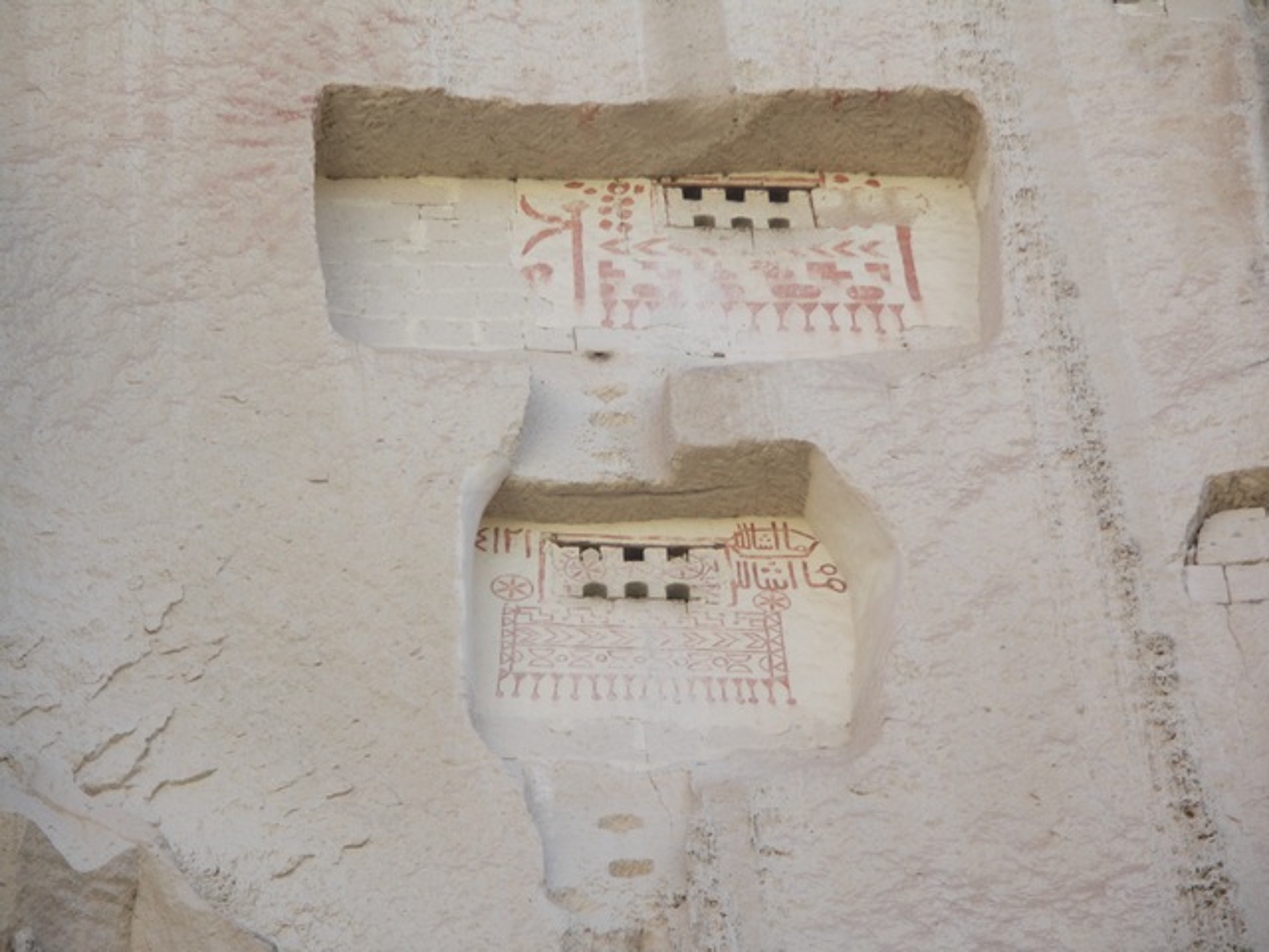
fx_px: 7332
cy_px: 476
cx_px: 634
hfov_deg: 9.9
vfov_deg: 7.4
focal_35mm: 200
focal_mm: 50.8
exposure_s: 1/250
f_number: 3.5
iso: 80
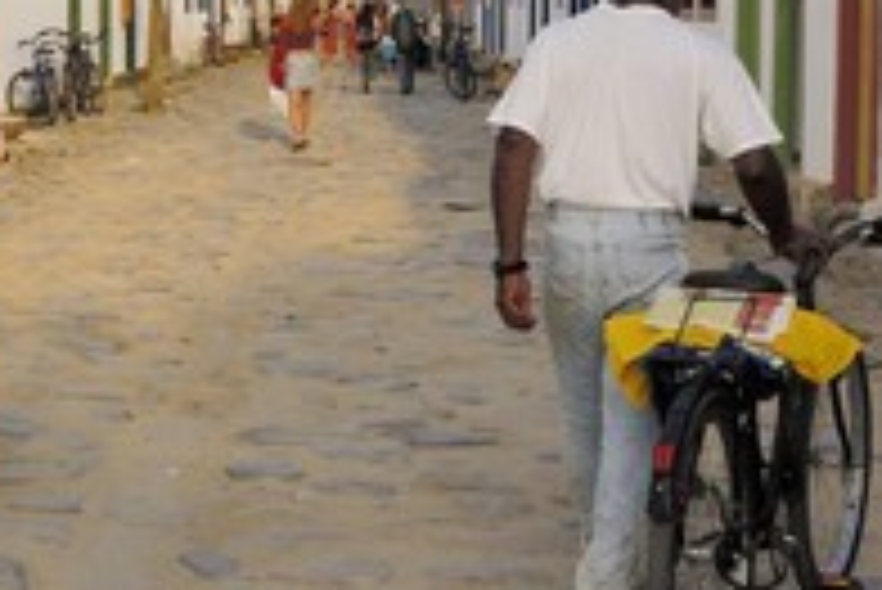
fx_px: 2207
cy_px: 68
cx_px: -47
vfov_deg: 15.1
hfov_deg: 21.6
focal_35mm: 90
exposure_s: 1/125
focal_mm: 28
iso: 100
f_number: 8
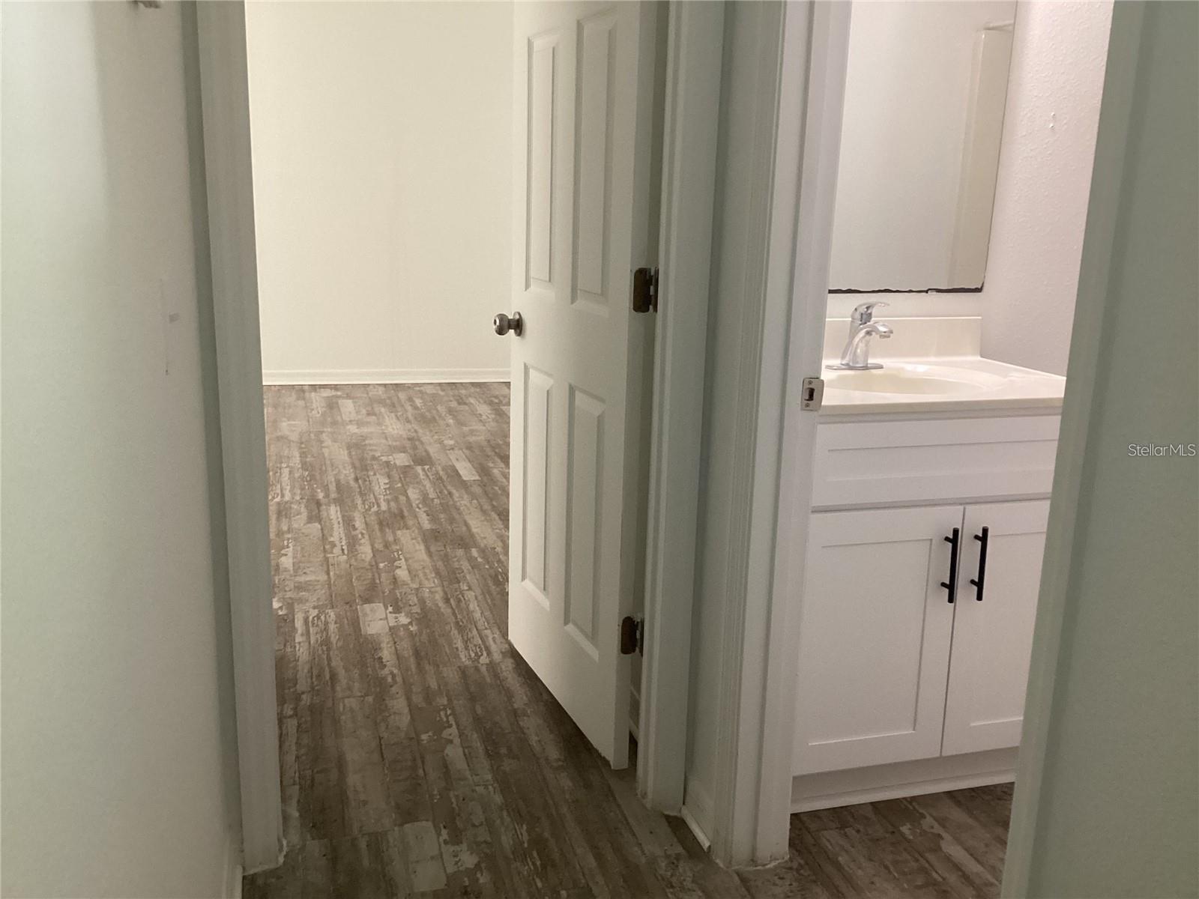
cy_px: 450
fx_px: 1074
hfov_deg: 58.4
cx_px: 600
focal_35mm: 31
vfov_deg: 45.4
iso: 320
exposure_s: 1/60
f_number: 2.4
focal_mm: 3.3
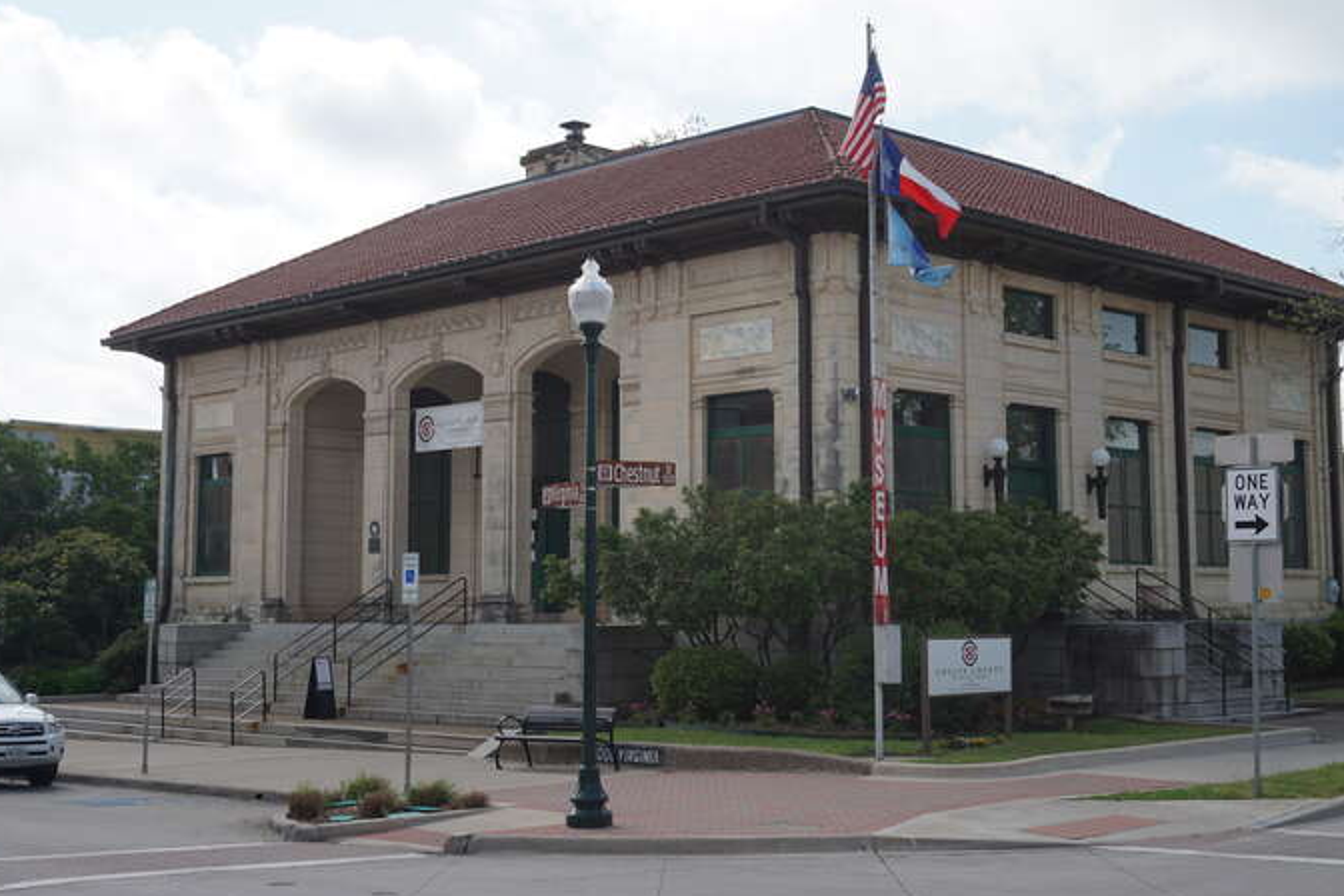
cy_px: 394
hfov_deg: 41.1
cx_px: 740
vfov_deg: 28.1
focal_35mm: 48
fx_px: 1792
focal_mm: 28
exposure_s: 1/200
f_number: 9
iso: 100
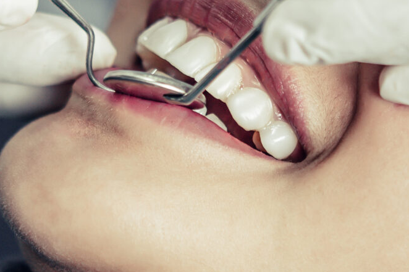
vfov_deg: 5.9
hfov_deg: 8.9
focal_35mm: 232
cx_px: 219
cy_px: 138
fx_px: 2635
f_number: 3
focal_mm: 60
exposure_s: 1/80
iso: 400
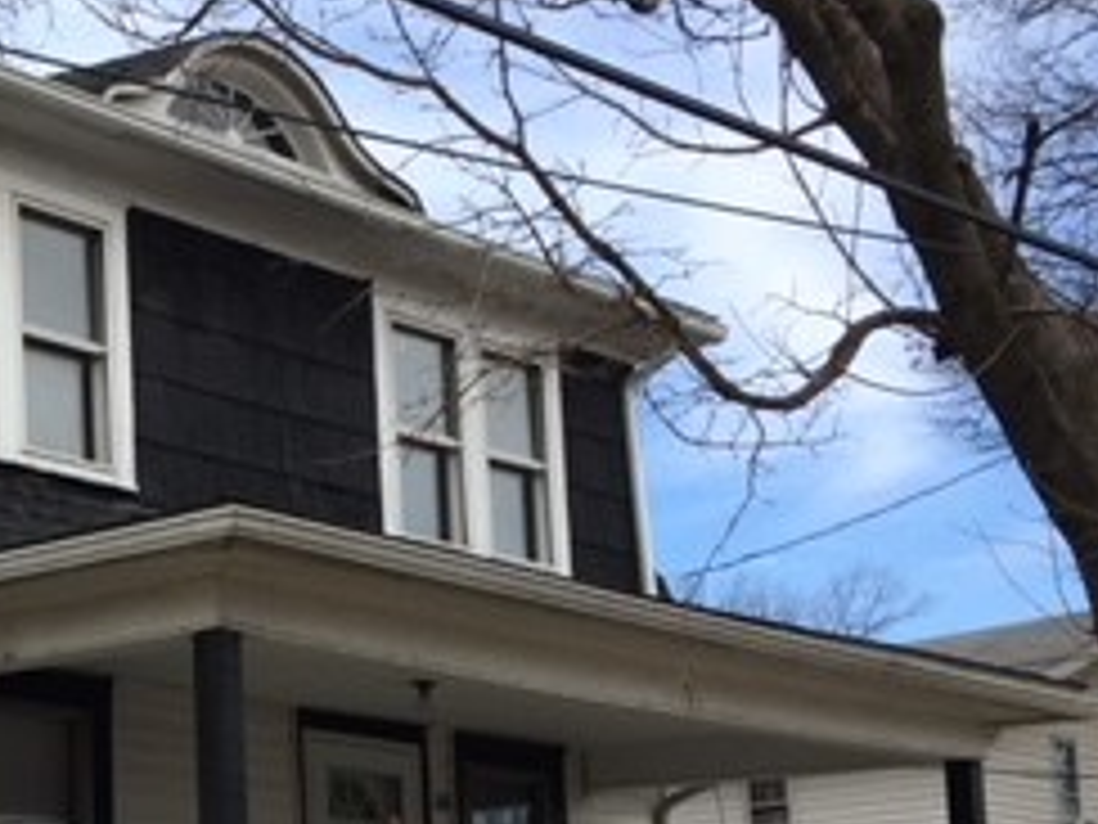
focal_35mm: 76
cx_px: -194
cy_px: 761
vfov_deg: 19.0
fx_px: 2411
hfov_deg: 23.6
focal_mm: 4.15
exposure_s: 1/769
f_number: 2.2
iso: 25
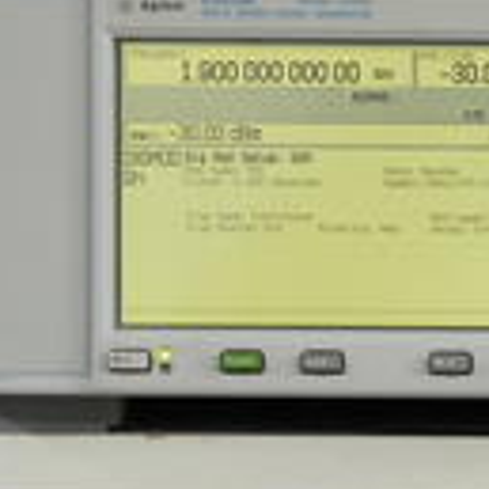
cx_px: 595
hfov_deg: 6.9
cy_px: 284
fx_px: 4044
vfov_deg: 6.9
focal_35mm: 253
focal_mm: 46
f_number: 13
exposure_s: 1/4
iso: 400
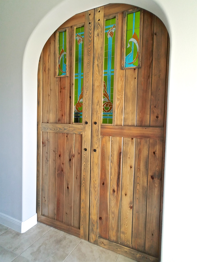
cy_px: 131
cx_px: 98
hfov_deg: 63.4
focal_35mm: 21
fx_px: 159
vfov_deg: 79.0
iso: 50
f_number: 1.7
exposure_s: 1/30
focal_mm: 2.1
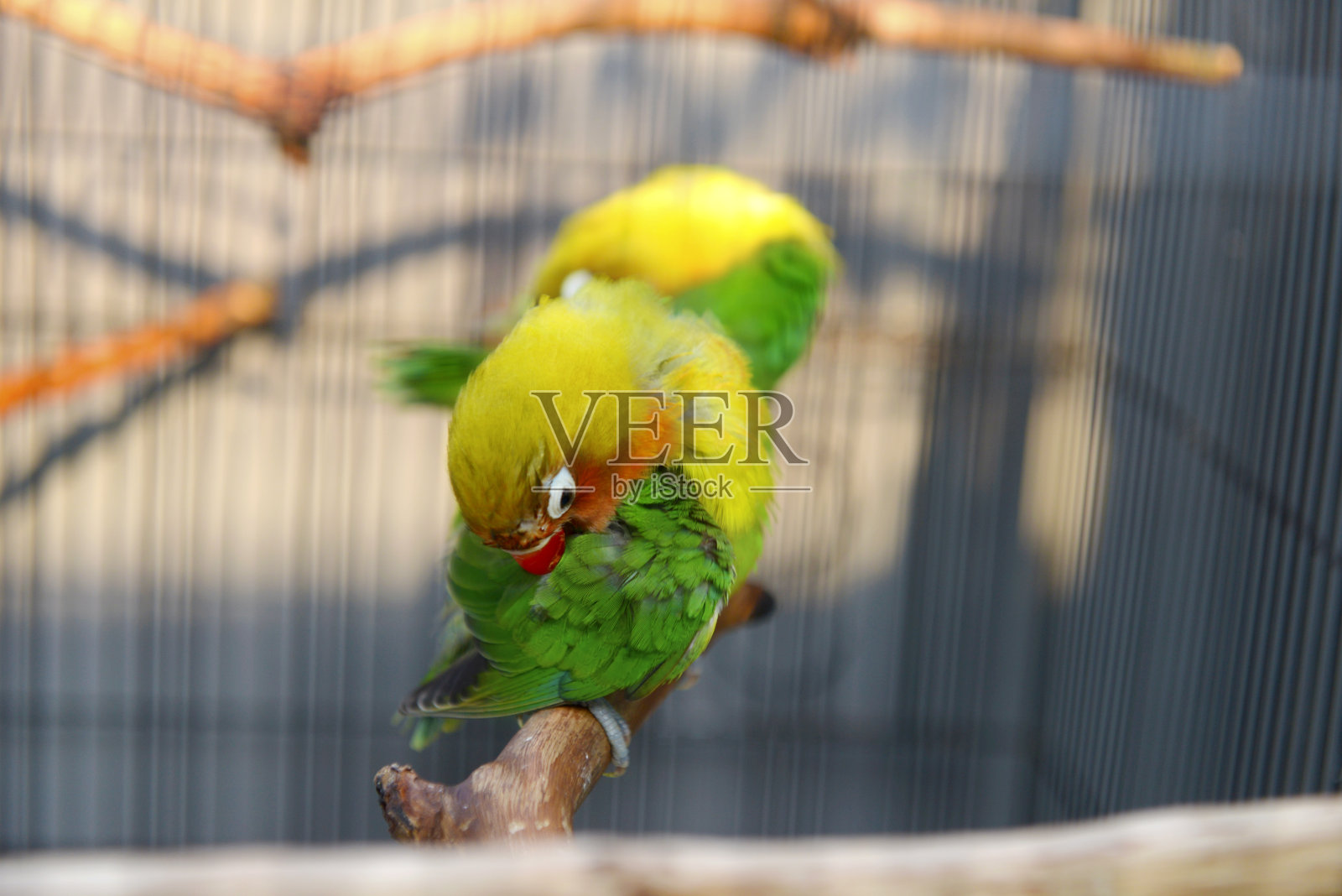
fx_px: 2610
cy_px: 448
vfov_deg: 19.5
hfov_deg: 28.8
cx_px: 671
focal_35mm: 70
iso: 400
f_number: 4
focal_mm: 70
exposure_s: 1/250
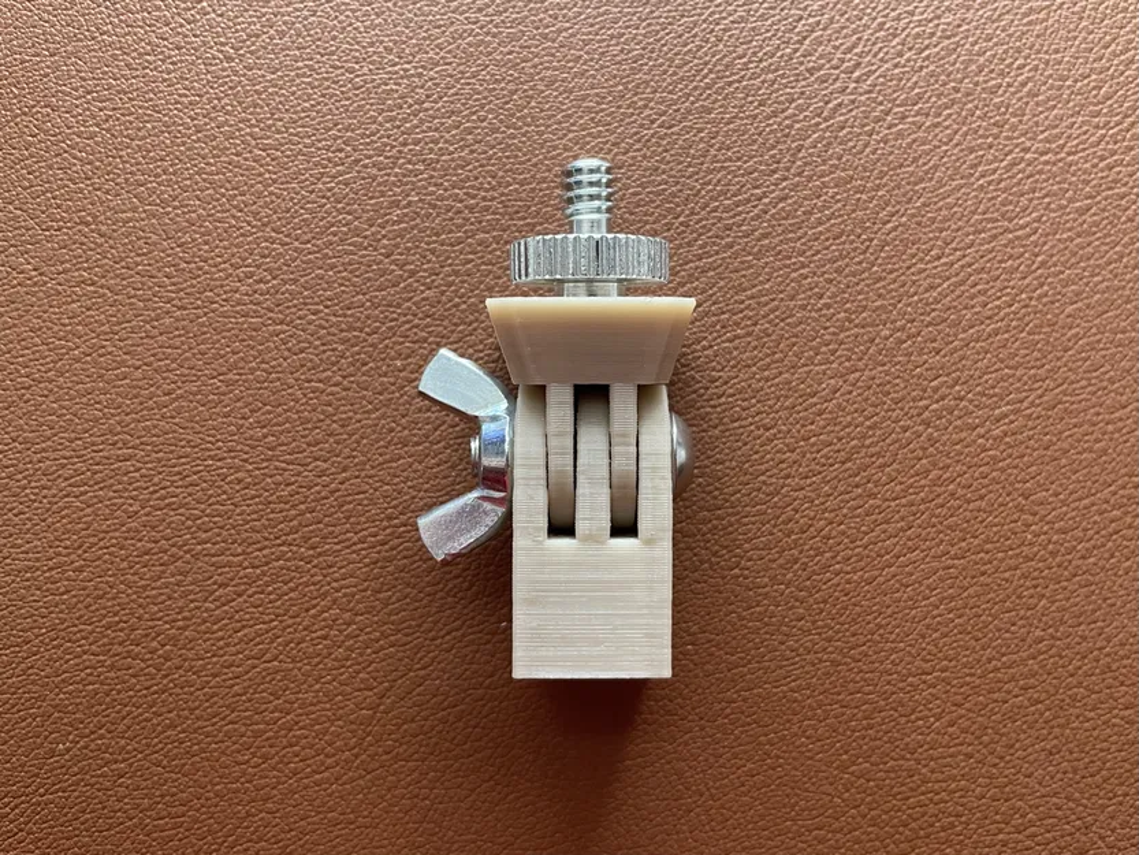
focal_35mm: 26
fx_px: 856
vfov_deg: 53.1
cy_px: 428
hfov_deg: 67.3
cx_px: 570
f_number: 1.6
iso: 320
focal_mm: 4.2
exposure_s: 1/60
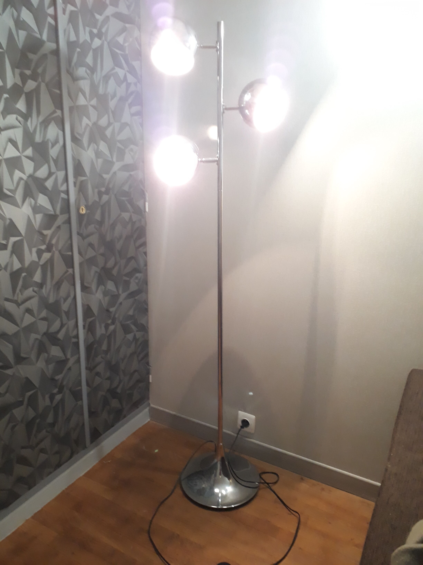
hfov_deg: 51.4
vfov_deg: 65.3
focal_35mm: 27
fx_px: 440
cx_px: 212
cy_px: 282
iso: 320
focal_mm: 3.6
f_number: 1.9
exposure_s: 1/17
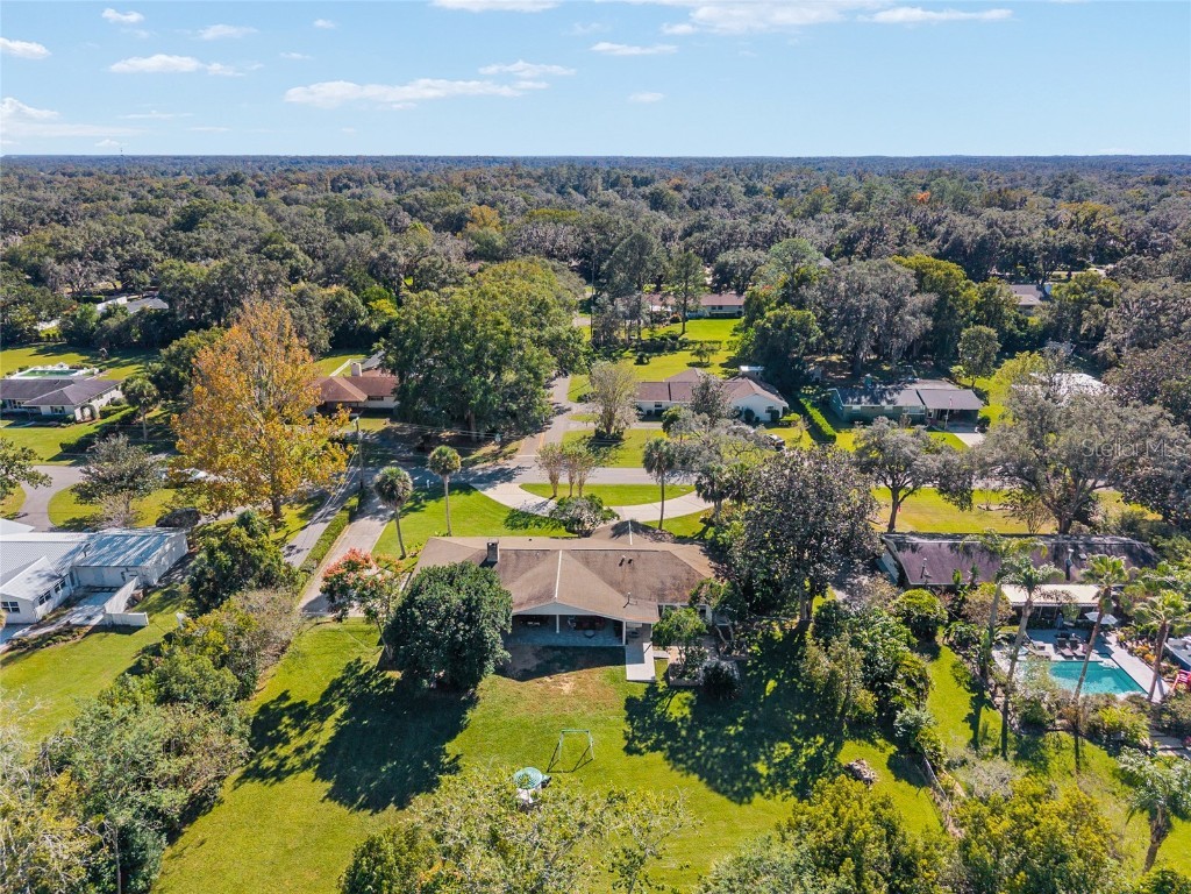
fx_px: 826
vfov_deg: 56.8
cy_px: 447
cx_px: 596
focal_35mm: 24
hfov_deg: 71.6
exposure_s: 1/5000
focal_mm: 8.67
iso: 380
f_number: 1.8
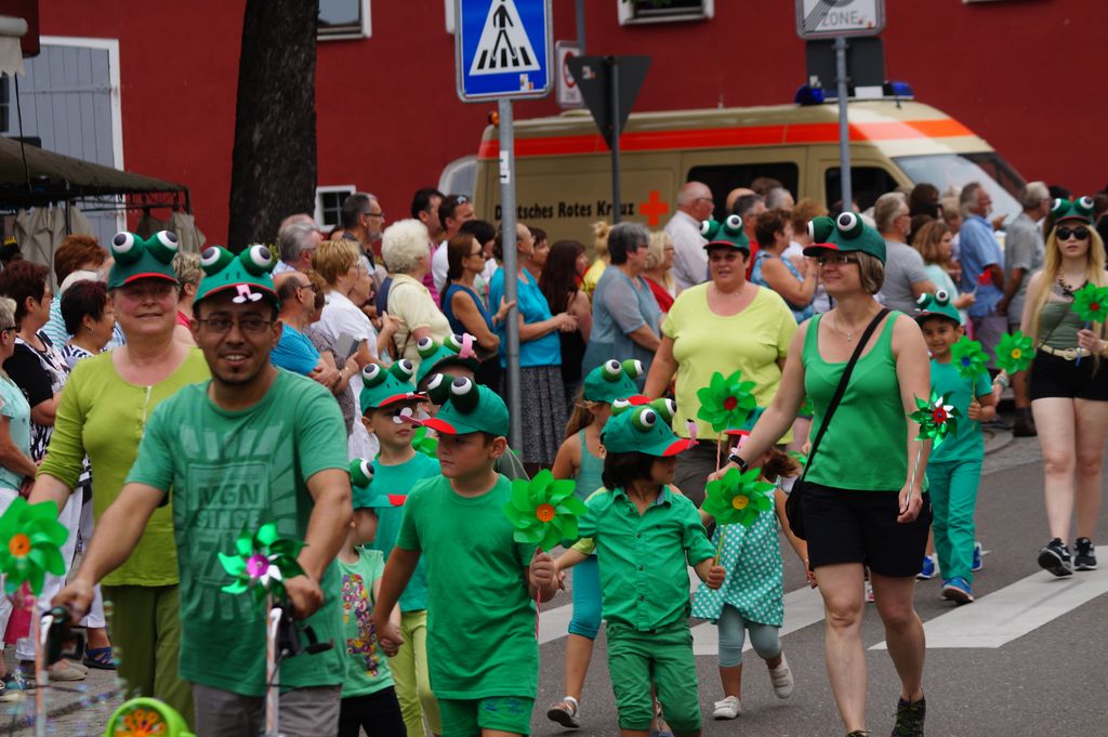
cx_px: 554
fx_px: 3921
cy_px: 368
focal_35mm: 128
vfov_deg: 10.7
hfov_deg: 16.1
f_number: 5.6
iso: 100
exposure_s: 1/200
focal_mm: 85
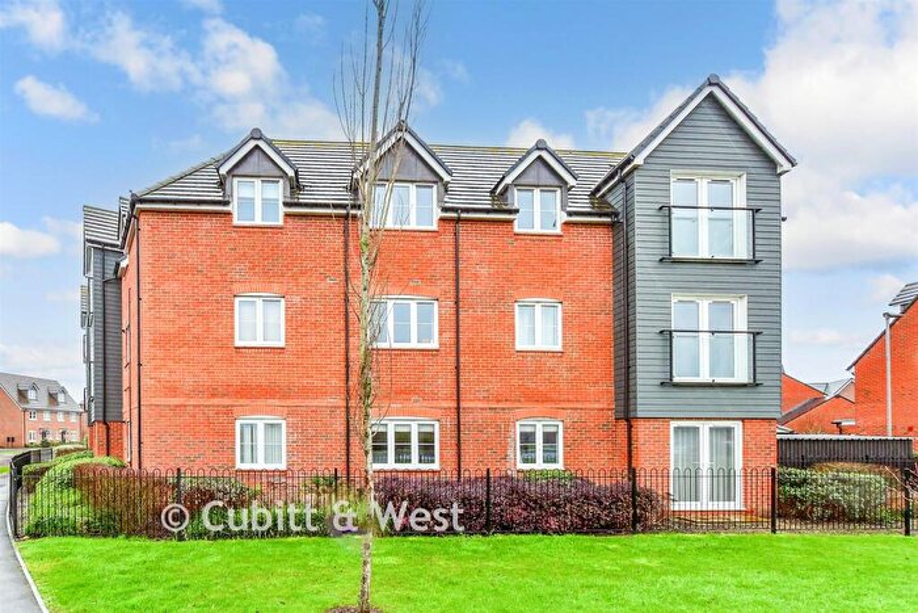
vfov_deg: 70.5
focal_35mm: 17
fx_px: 434
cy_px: 306
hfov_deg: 93.3
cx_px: 459
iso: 640
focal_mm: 11.5
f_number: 7.1
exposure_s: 1/40
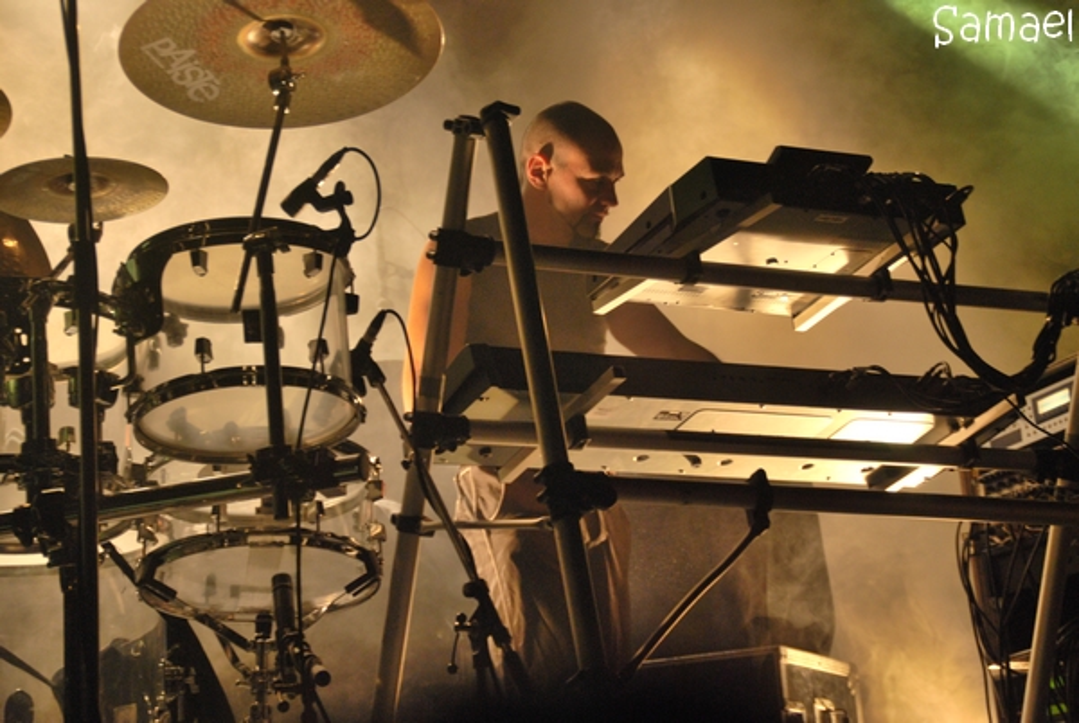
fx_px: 2521
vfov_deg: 16.3
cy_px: 362
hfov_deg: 24.2
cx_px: 540
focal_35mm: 84
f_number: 5
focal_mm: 56
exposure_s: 1/50
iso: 400
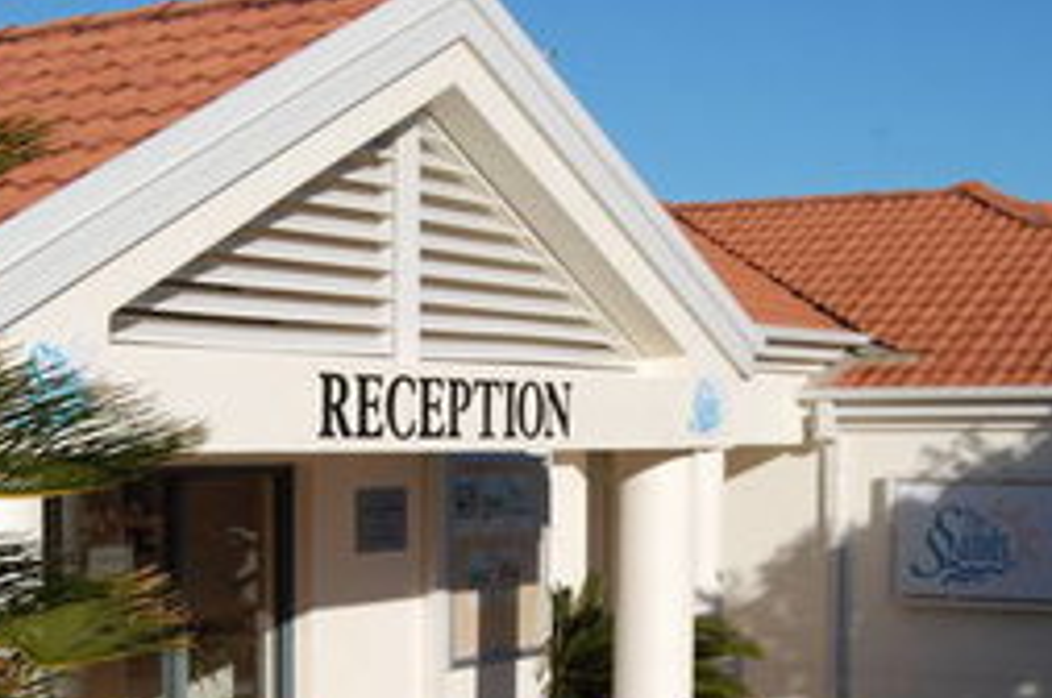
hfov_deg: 27.0
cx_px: 270
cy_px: 559
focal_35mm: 74
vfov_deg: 18.2
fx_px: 2160
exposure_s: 1/400
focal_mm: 26
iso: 200
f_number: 10
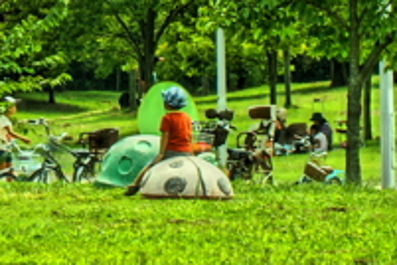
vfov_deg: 2.6
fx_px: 5899
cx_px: -53
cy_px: -77
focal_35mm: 535
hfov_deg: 3.8
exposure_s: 1/80
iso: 50
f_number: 9
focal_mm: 70
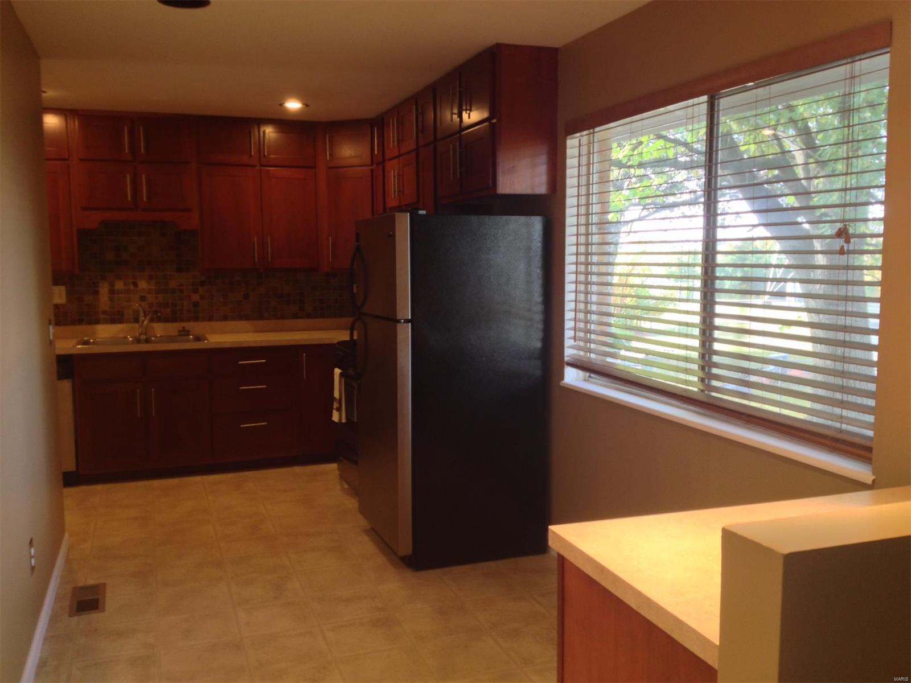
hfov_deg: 52.6
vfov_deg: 40.7
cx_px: 456
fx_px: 921
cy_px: 342
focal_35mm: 35
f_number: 2.4
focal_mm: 4.28
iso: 64
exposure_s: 1/20
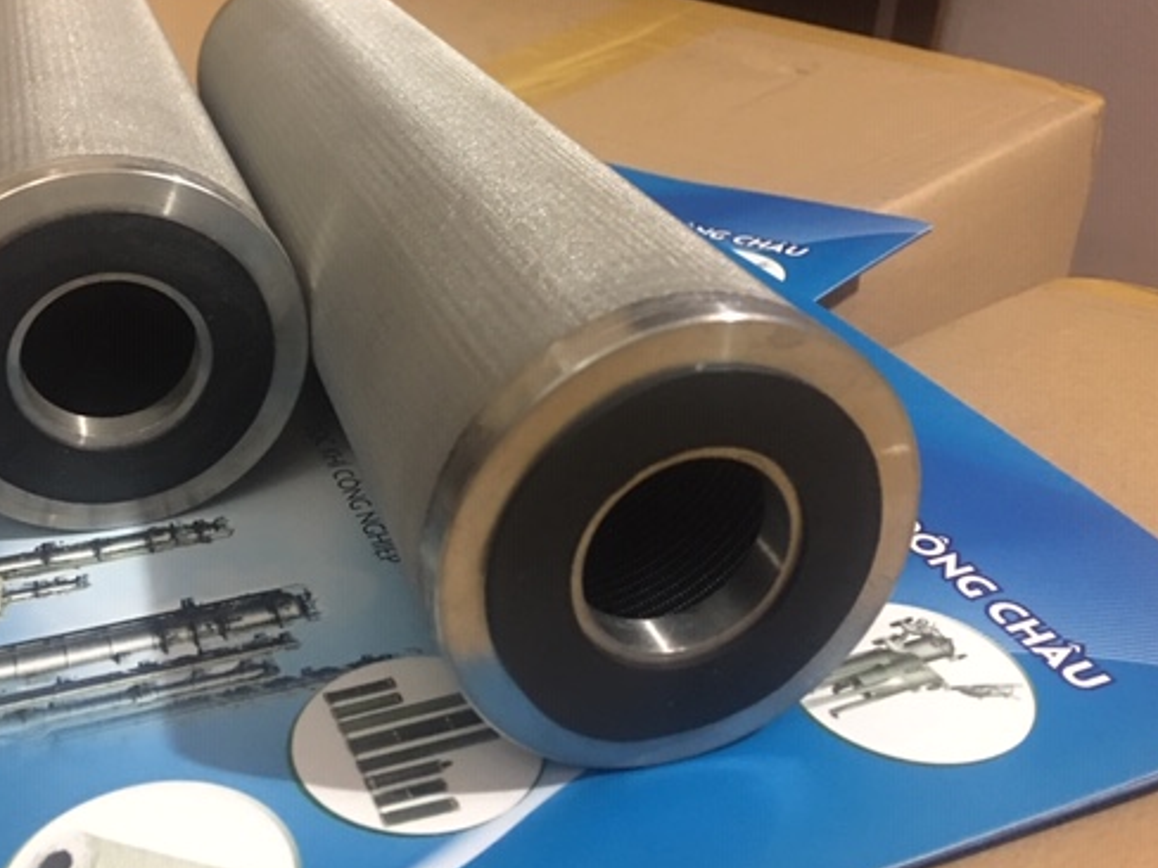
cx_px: 467
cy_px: 311
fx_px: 1271
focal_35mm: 38
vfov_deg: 37.4
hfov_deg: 48.7
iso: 100
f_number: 2.2
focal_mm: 4.15
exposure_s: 1/4
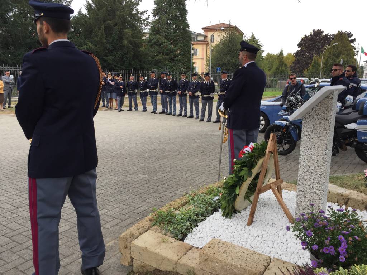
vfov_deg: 48.2
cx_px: 184
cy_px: 138
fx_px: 307
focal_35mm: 29
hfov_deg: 61.7
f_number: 2.2
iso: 32
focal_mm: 4.15
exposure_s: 1/395
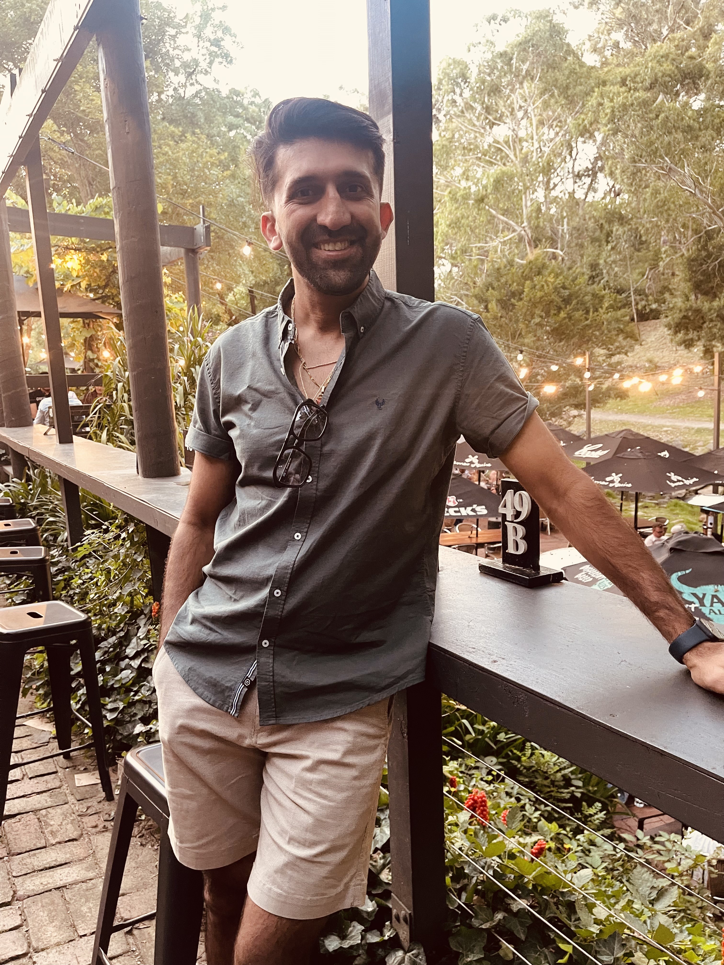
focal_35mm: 26
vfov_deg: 67.3
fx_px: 725
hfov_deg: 53.1
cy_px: 482
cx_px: 362
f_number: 1.6
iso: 500
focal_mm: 5.1
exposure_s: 1/50
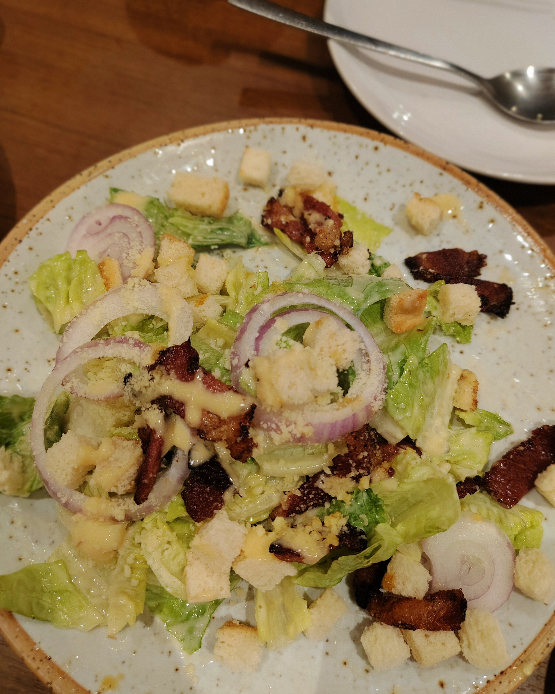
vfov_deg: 66.0
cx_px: 285
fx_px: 534
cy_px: 328
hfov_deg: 54.9
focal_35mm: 26
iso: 1069
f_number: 4
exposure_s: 1/100
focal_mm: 5.56
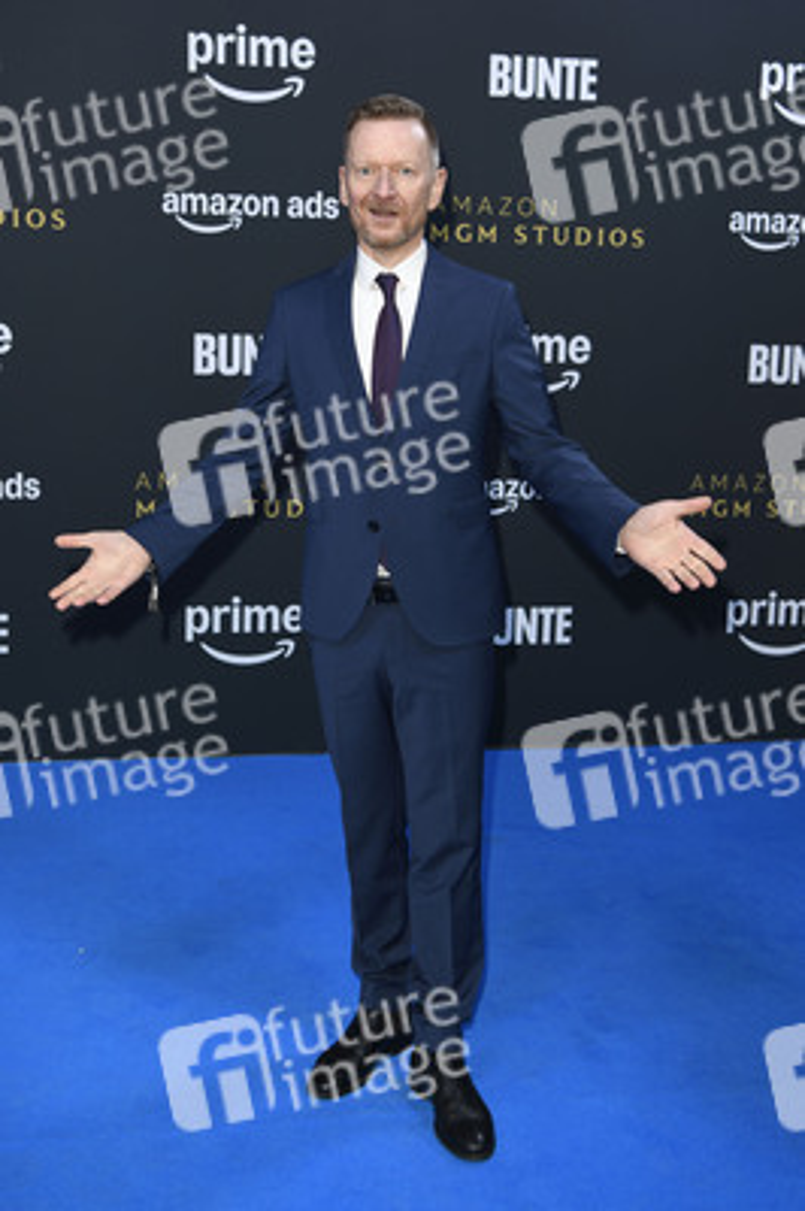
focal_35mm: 36
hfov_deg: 36.8
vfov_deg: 53.2
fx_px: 1210
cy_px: 606
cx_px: 402
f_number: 4
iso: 400
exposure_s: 1/640
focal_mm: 36
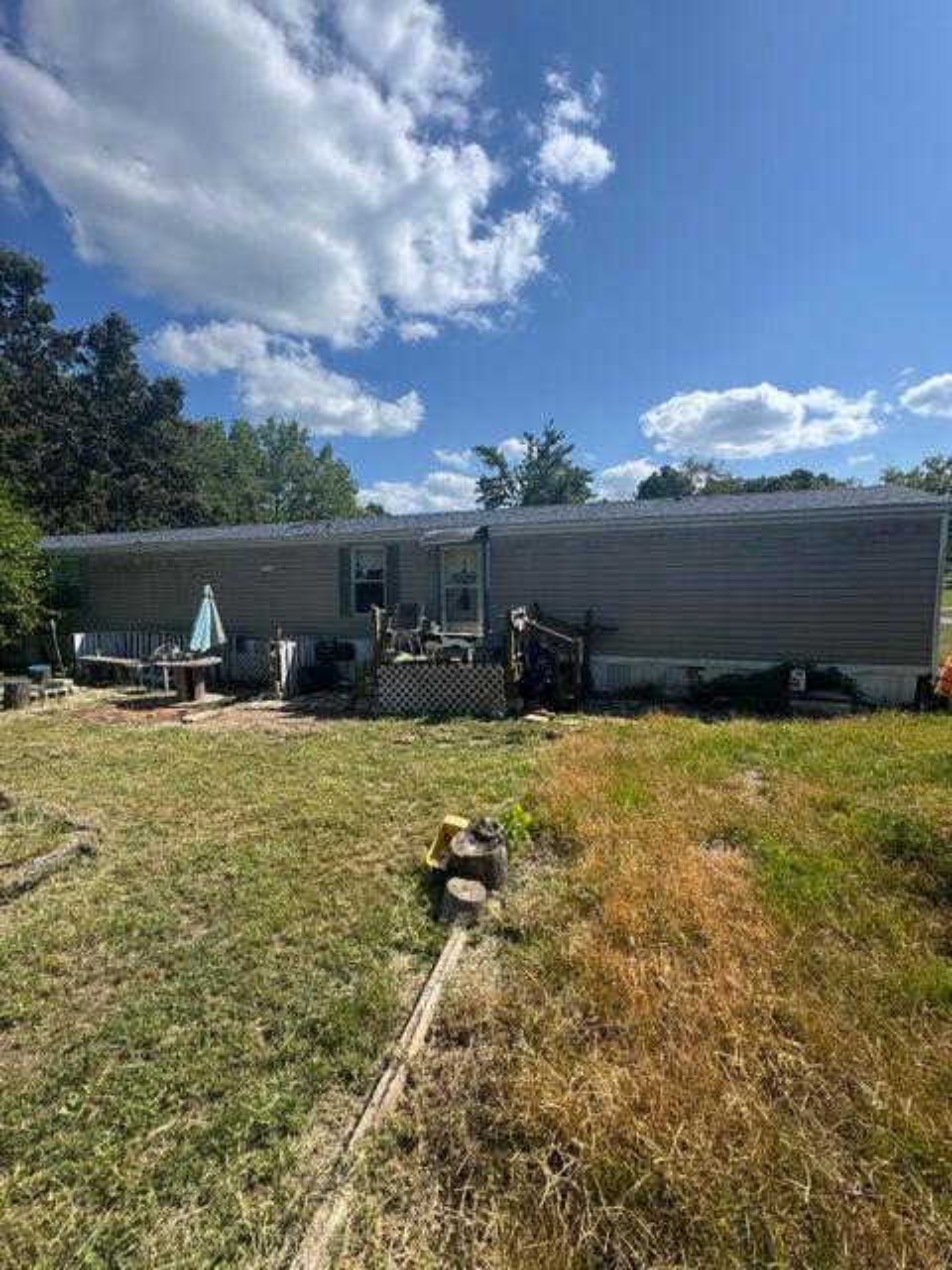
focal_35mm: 14
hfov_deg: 85.7
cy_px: 635
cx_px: 476
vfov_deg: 102.1
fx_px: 513
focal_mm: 2.22
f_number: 2.2
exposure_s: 1/1832
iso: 50
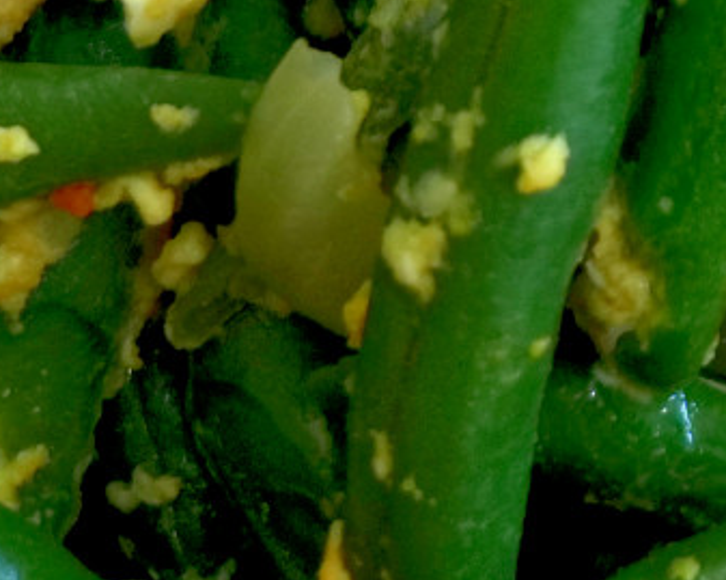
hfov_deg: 5.9
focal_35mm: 321
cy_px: -793
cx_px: 1295
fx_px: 6891
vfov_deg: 4.7
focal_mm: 60
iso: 2500
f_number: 5.6
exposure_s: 1/80
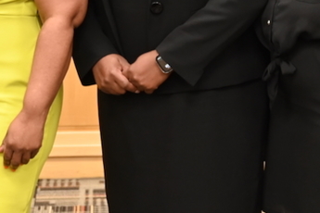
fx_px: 831
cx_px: 145
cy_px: -79
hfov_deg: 21.8
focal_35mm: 93
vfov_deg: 13.9
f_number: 4
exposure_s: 1/60
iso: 1400
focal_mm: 31.5
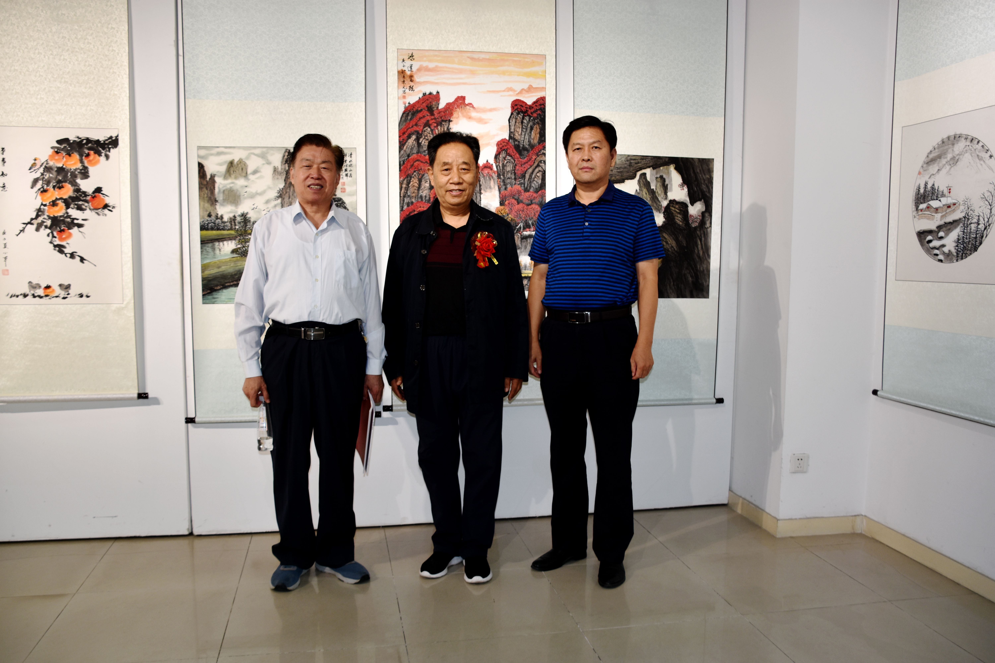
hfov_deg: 59.5
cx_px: 498
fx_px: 871
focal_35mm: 32
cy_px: 332
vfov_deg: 41.7
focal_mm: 21
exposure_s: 1/125
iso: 200
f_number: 3.5
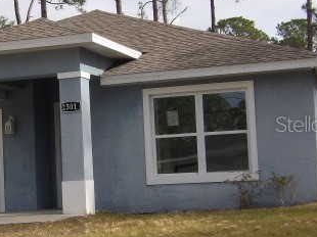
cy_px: 124
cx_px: 45
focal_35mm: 95
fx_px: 869
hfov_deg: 20.3
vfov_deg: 15.5
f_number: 3.8
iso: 100
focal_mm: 8.2
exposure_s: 1/635
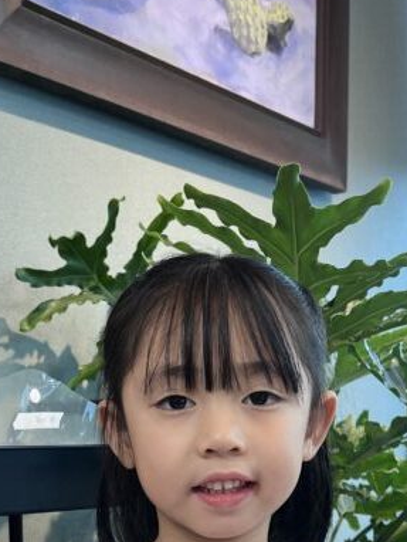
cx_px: 194
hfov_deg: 21.6
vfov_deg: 27.1
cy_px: 529
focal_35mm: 68
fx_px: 1065
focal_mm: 5.7
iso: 64
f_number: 1.5
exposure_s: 1/100
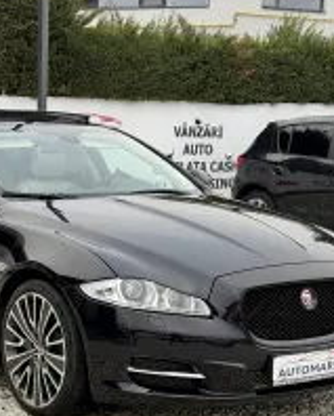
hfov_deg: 17.9
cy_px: 269
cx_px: 63
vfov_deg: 22.4
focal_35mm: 85
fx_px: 1048
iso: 64
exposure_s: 1/460
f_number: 1.78
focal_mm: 6.76
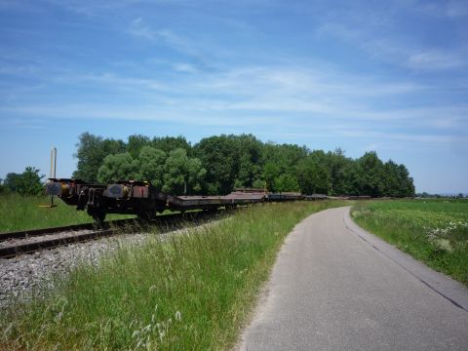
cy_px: 176
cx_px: 234
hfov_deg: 56.8
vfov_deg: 44.2
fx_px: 433
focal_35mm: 32
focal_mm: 5.2
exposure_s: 1/400
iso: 100
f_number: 5.6
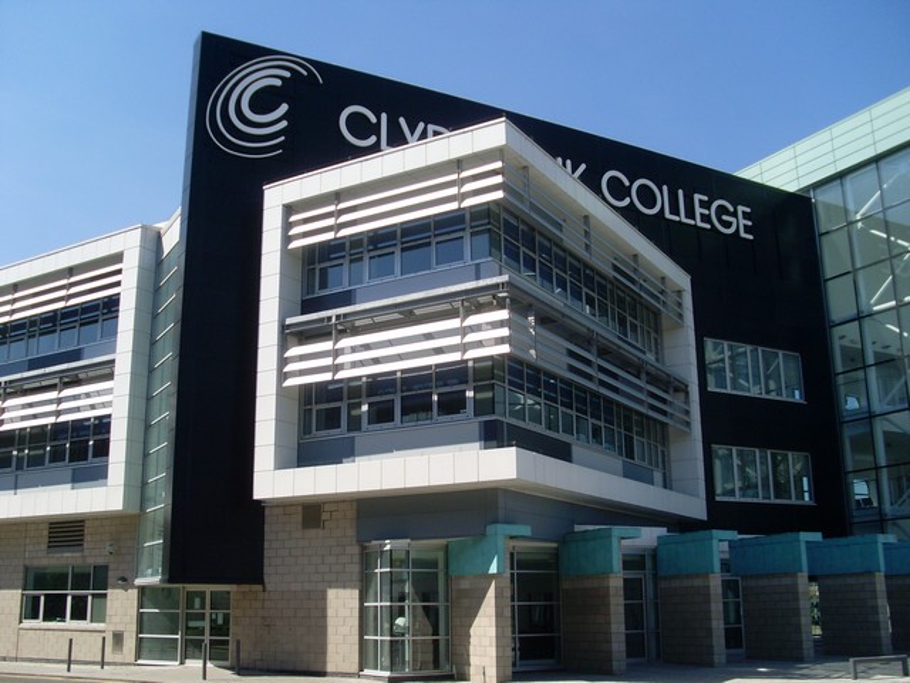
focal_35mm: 38
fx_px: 999
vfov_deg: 37.7
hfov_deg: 49.0
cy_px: 342
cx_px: 455
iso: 80
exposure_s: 1/250
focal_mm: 6.3
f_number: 7.7
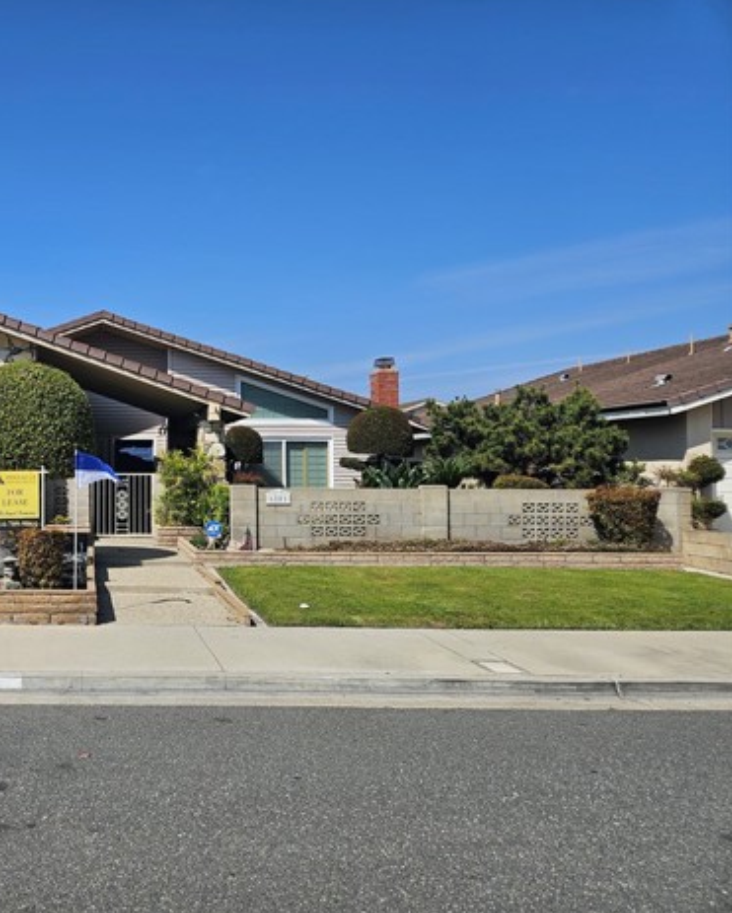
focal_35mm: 31
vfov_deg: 57.1
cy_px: 450
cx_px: 109
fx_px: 839
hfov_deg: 44.0
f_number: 1.8
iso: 25
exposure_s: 1/2913
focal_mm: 5.4
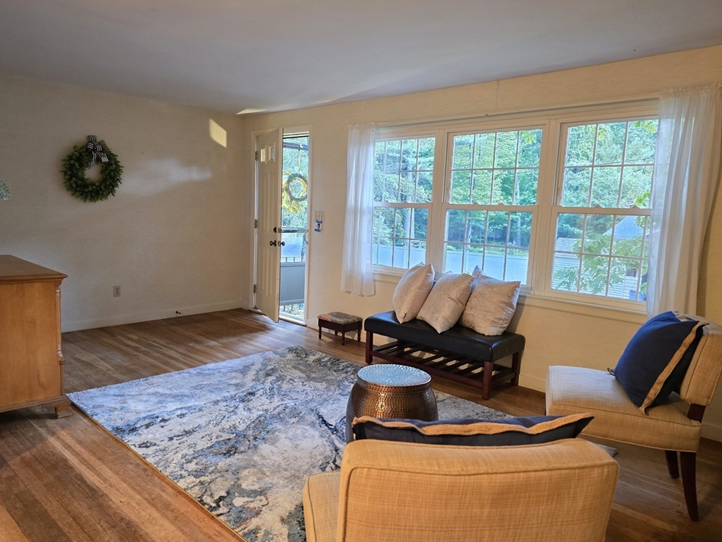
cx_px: 344
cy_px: 277
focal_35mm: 25
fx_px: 522
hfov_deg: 69.3
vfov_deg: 54.9
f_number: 1.7
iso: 1600
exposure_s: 1/17.2
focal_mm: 6.3
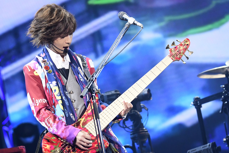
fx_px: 2004
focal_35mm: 315
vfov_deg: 4.4
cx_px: 114
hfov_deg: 6.5
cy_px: 76
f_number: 5.6
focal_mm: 210
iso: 6400
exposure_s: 1/1600
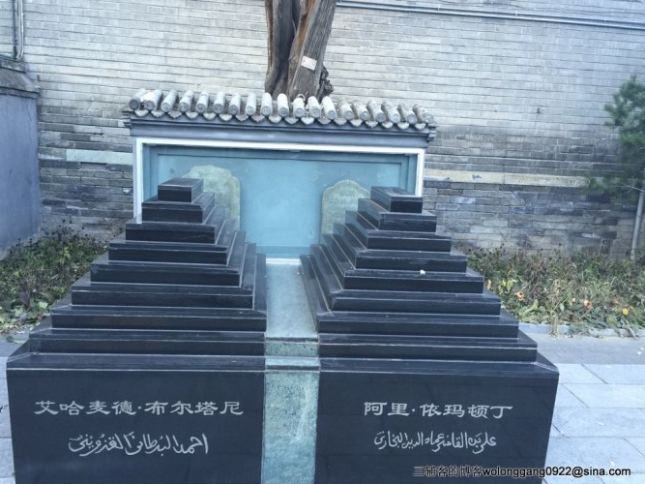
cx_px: 313
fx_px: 559
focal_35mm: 30
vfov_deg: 46.8
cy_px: 241
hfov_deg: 60.0
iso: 32
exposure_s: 1/33
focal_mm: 4.15
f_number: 2.2
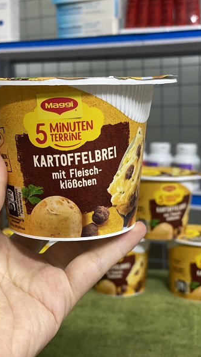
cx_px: 103
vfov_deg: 36.6
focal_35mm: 57
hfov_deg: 21.1
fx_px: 540
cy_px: 179
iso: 320
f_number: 2
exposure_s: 1/33
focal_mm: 6
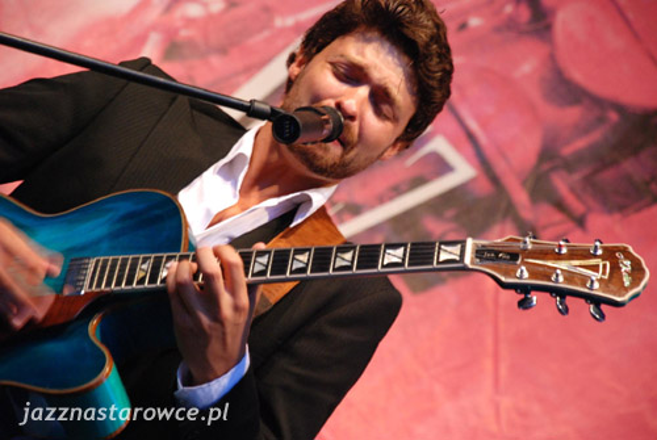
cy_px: 220
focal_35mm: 158
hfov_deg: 13.0
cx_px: 328
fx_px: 2879
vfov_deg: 8.7
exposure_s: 1/20
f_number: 5.6
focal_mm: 105
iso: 1000
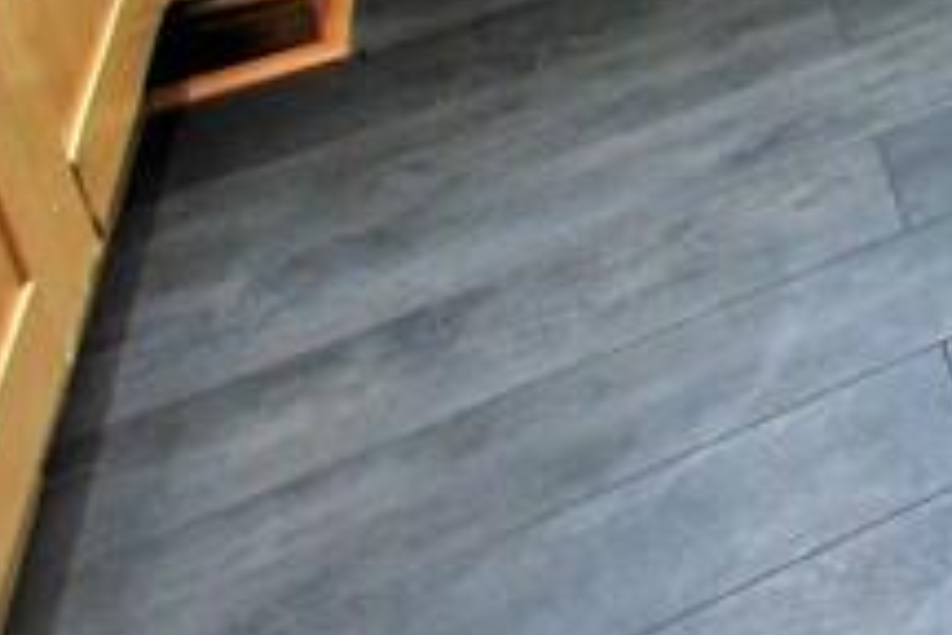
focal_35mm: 71
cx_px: 1988
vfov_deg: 15.1
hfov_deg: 17.8
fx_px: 1877
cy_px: -686
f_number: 4.5
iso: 400
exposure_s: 1/80
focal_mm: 10
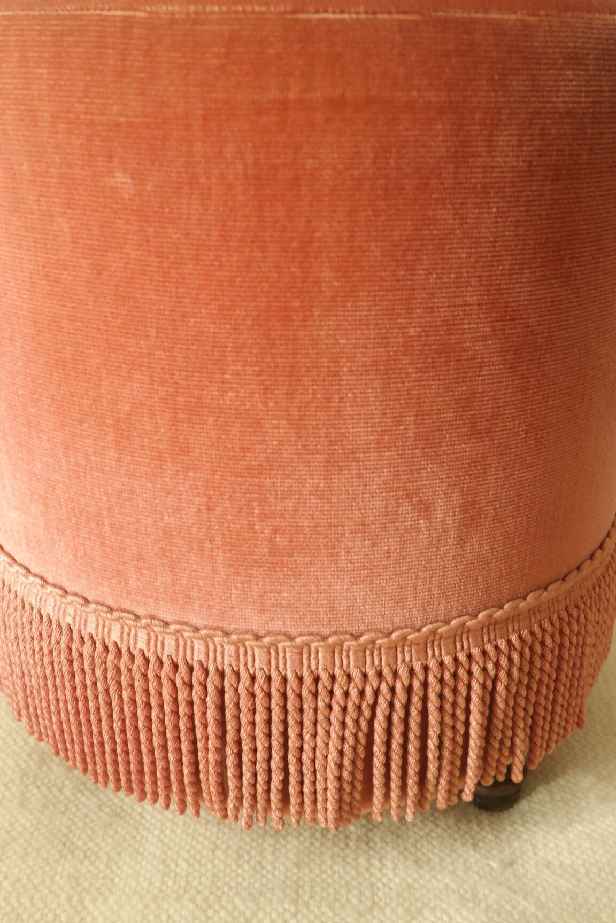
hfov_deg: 36.9
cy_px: 462
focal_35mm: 36
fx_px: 924
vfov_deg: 53.1
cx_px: 308
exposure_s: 1/30
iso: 800
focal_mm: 24
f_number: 5.6
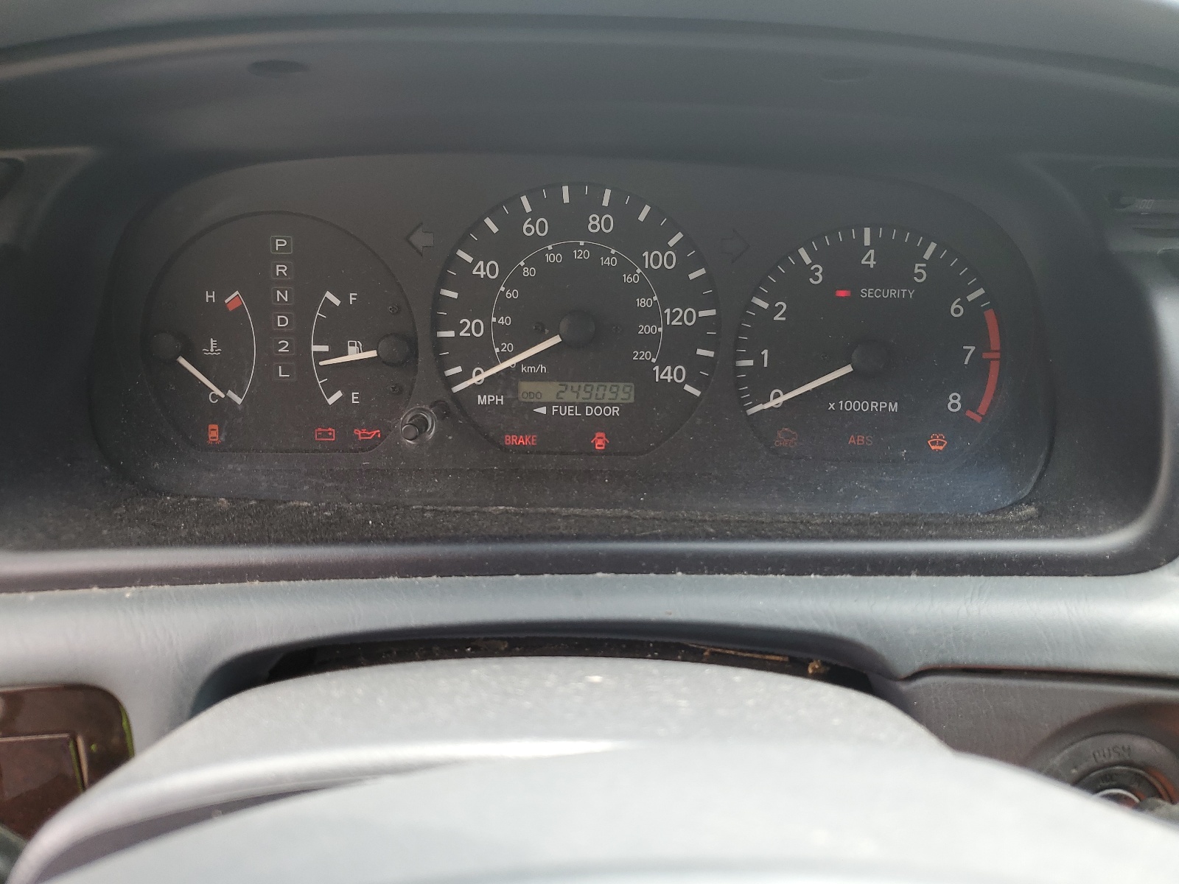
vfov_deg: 53.1
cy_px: 442
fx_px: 886
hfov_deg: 67.3
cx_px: 590
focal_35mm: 26
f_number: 1.5
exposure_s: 1/120
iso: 53
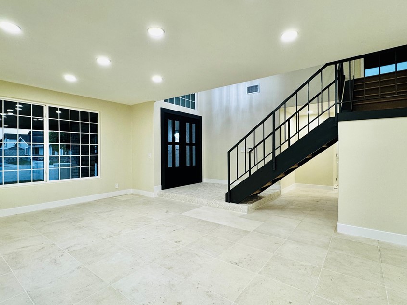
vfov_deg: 74.7
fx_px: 200
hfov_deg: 91.0
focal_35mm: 17
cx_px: 200
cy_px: 153
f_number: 2.2
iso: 160
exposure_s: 1/120
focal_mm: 2.22
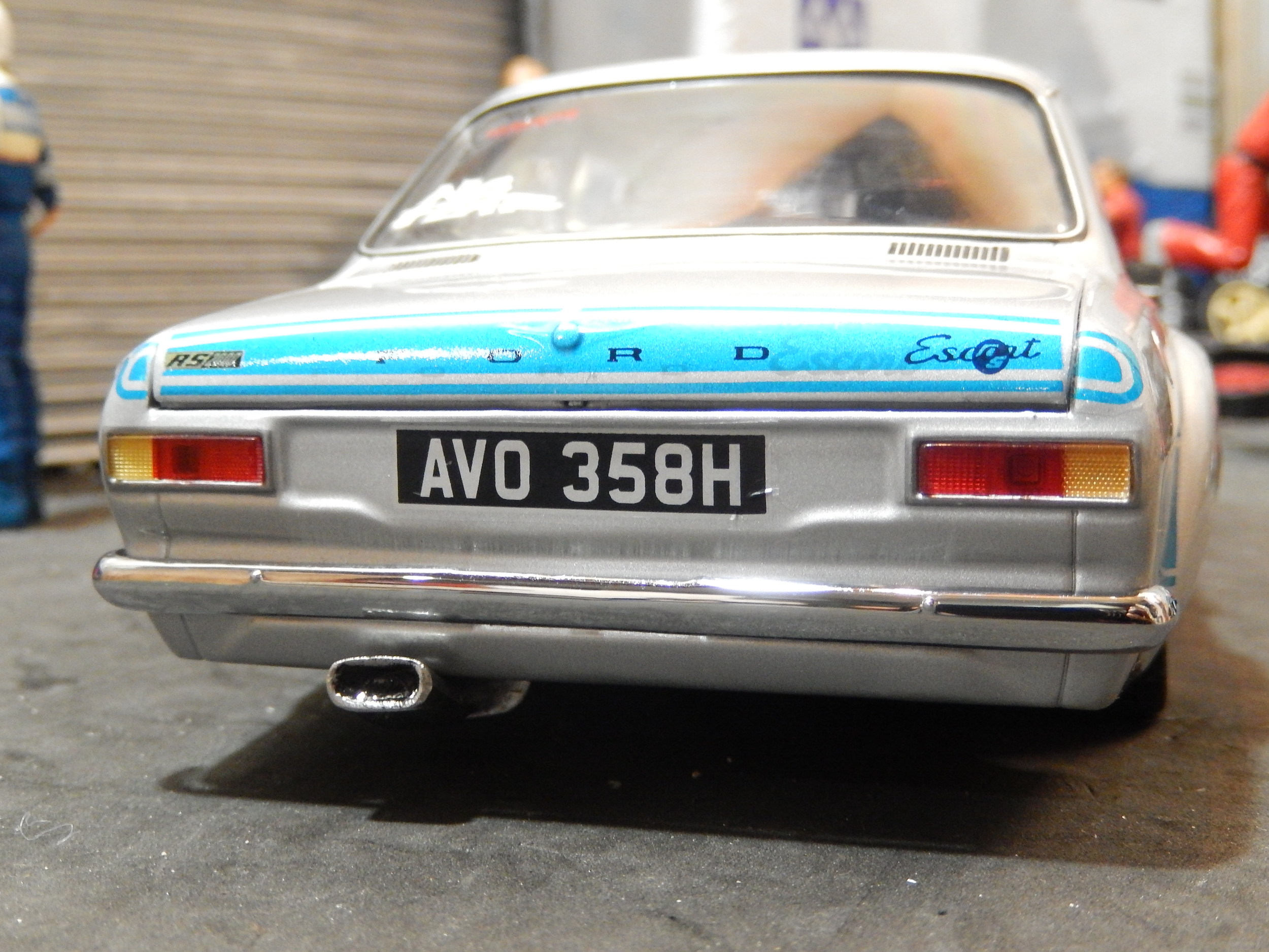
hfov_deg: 42.1
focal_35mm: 45
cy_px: 476
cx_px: 634
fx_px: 1650
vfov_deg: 32.2
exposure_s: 1/8
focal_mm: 8.1
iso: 800
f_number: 4.3
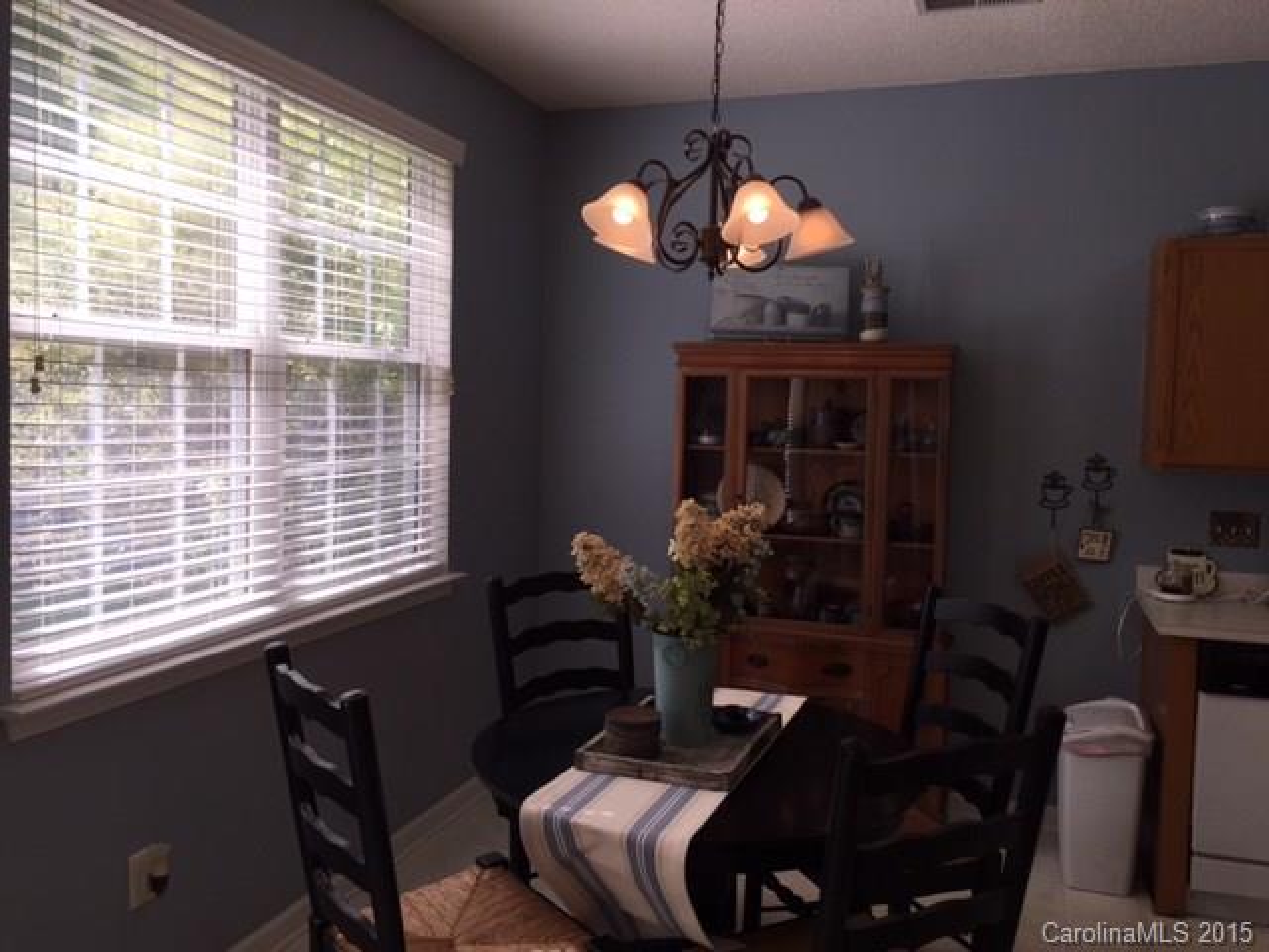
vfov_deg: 48.2
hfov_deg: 61.7
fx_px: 1063
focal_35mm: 29
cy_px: 476
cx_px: 634
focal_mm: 4.15
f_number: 2.2
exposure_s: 1/241
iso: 32
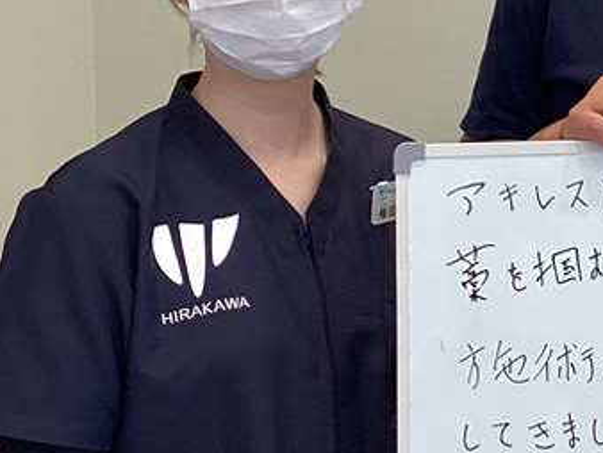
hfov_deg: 17.1
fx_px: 1918
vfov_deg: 13.4
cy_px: 102
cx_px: 726
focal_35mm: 110
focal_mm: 3.3
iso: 80
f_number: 2.4
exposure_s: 1/60
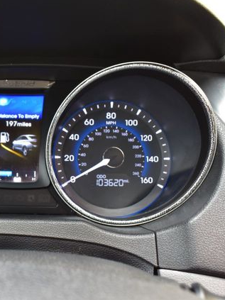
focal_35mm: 48
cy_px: 149
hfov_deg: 29.1
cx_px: 26
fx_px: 416
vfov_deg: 39.7
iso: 400
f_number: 6.3
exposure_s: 1/20
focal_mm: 22
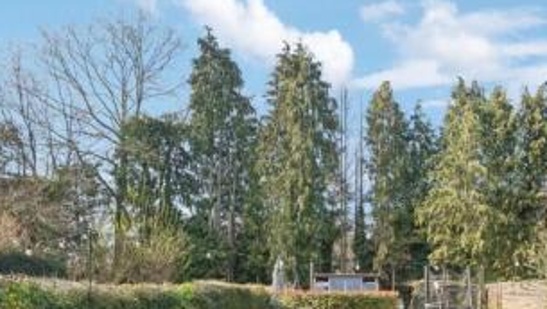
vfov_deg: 30.8
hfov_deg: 53.8
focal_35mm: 36
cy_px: 301
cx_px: 378
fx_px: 522
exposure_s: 1/1000
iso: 640
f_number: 5.6
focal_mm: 16
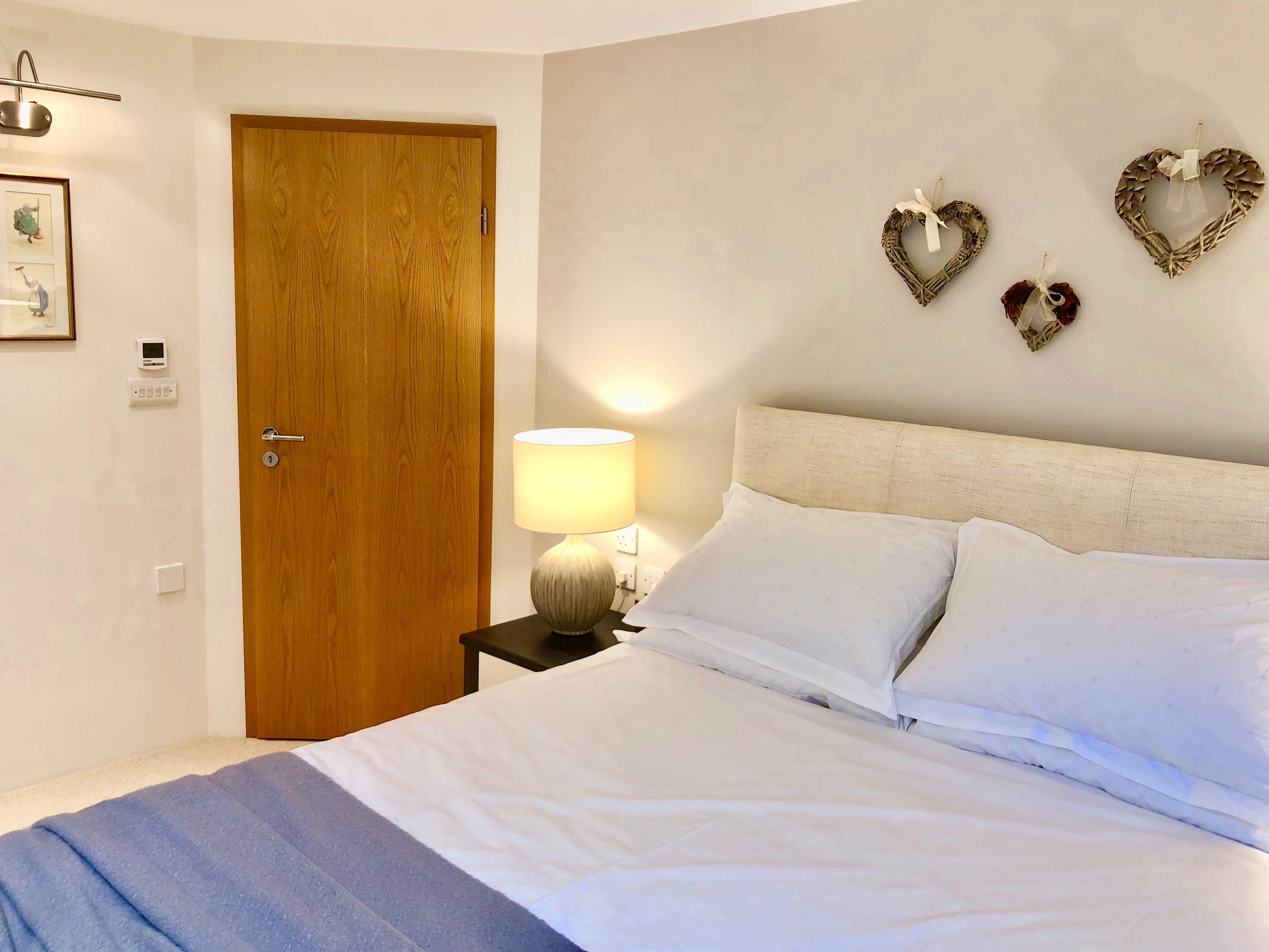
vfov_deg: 49.7
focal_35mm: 28
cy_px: 476
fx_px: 1026
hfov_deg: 63.4
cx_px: 634
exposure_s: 1/20
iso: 20
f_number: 1.8
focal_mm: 4
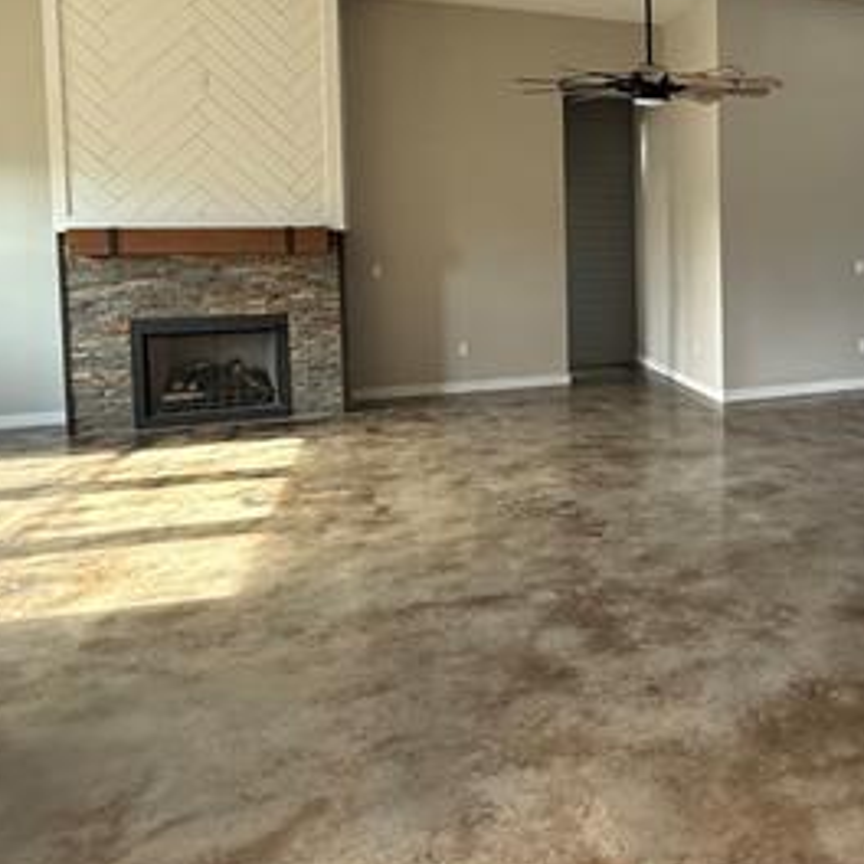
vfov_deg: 52.9
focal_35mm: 30
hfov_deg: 48.9
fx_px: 847
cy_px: 281
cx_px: 759
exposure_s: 1/91
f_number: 2.2
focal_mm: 2.22
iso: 320
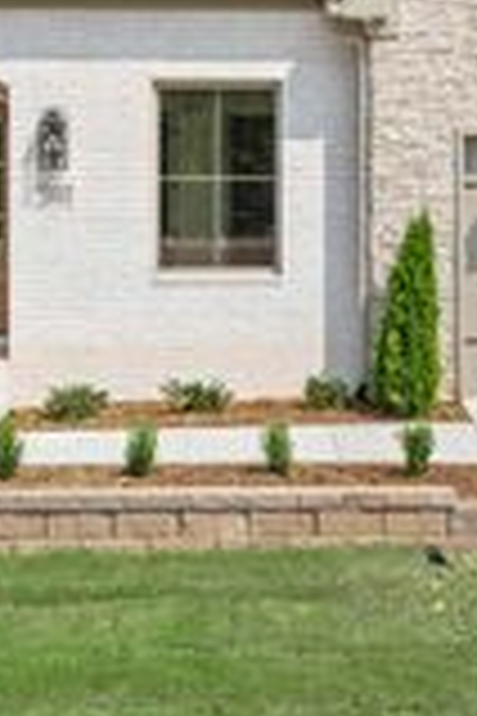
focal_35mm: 69
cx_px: 346
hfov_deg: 19.6
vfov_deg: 29.0
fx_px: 1371
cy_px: 218
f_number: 2.8
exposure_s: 1/240
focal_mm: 8.38
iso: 100
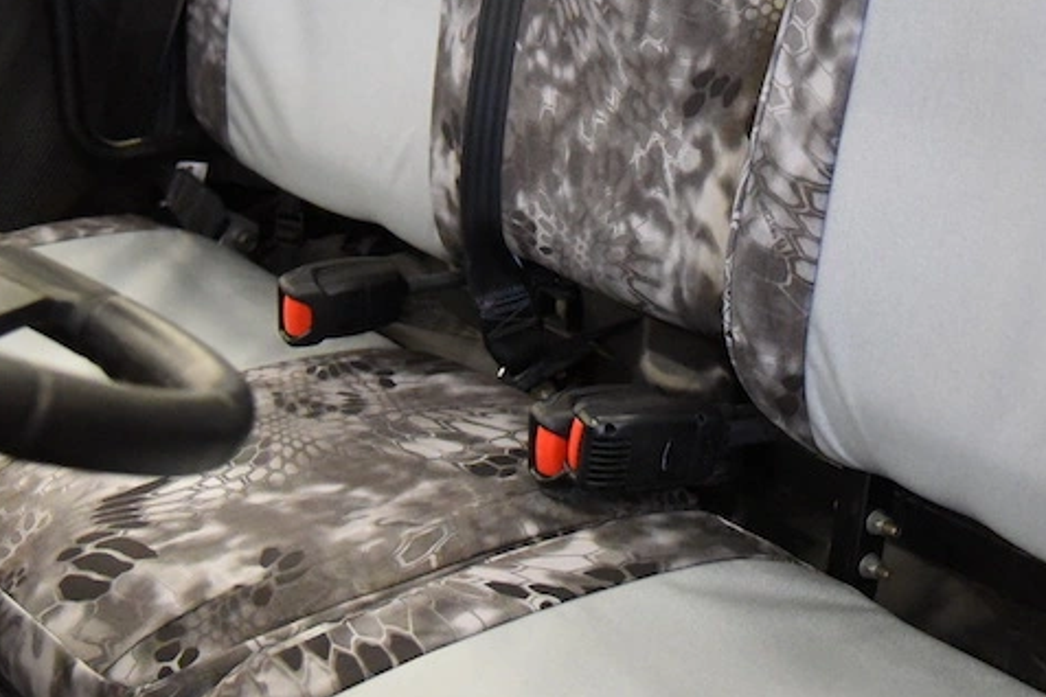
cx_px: 686
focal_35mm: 78
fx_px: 2266
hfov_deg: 25.9
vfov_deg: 17.4
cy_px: 179
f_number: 4
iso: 12800
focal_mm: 31
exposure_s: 1/800
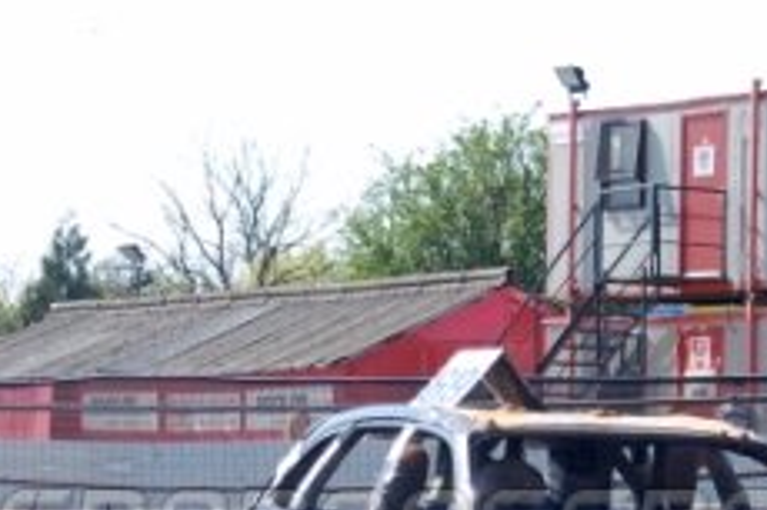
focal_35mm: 229
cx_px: 257
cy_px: 533
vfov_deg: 6.0
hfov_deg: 9.0
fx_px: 4884
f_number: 5.3
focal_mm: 55
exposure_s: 1/800
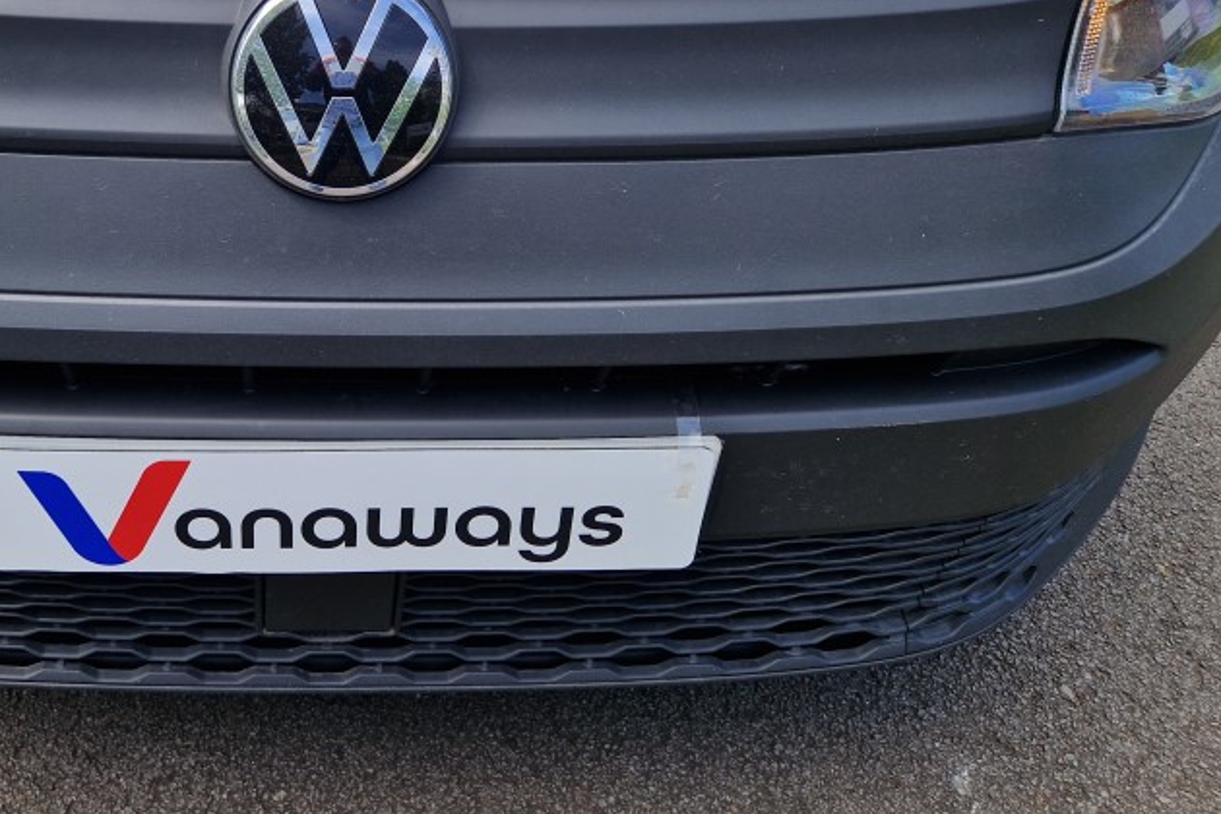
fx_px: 1289
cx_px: 331
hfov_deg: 49.0
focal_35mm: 38
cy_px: 250
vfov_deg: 34.6
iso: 50
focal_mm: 5.4
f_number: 1.8
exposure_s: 1/758
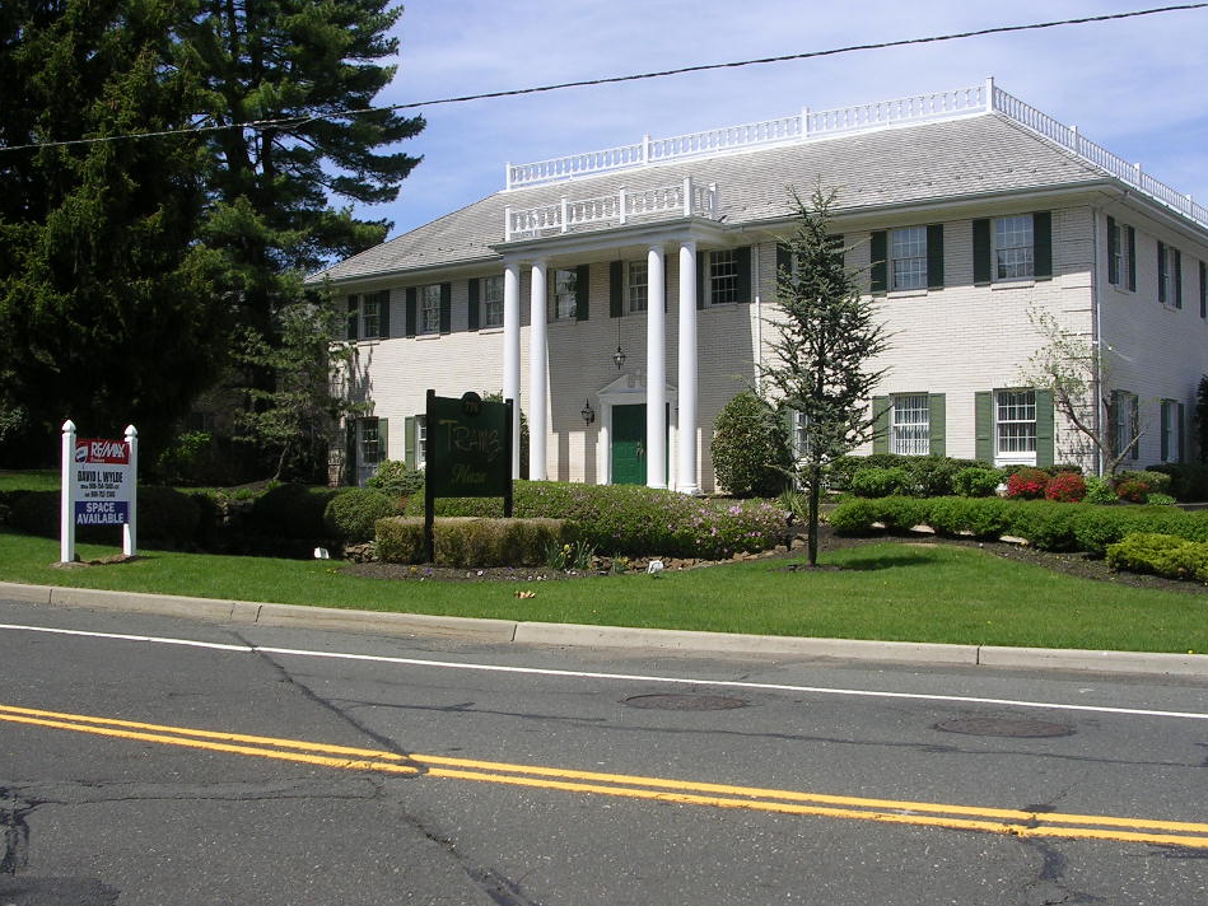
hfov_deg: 45.8
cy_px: 447
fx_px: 1431
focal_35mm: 41
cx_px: 620
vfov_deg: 35.1
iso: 50
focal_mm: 5.8
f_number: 5.6
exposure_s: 1/396
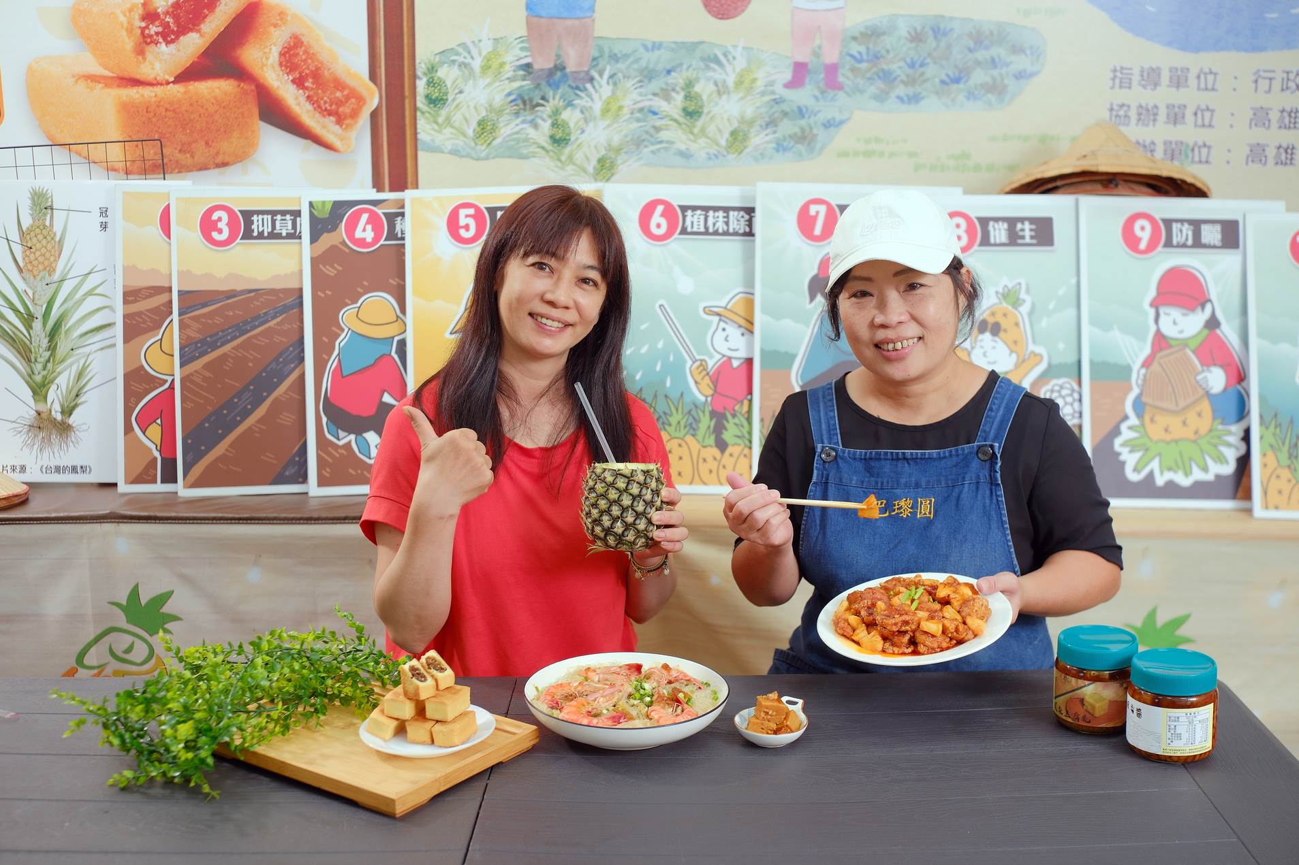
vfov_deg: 32.6
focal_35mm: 41
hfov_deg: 47.4
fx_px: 1479
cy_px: 432
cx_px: 650
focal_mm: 27
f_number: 2.2
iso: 250
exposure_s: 1/160
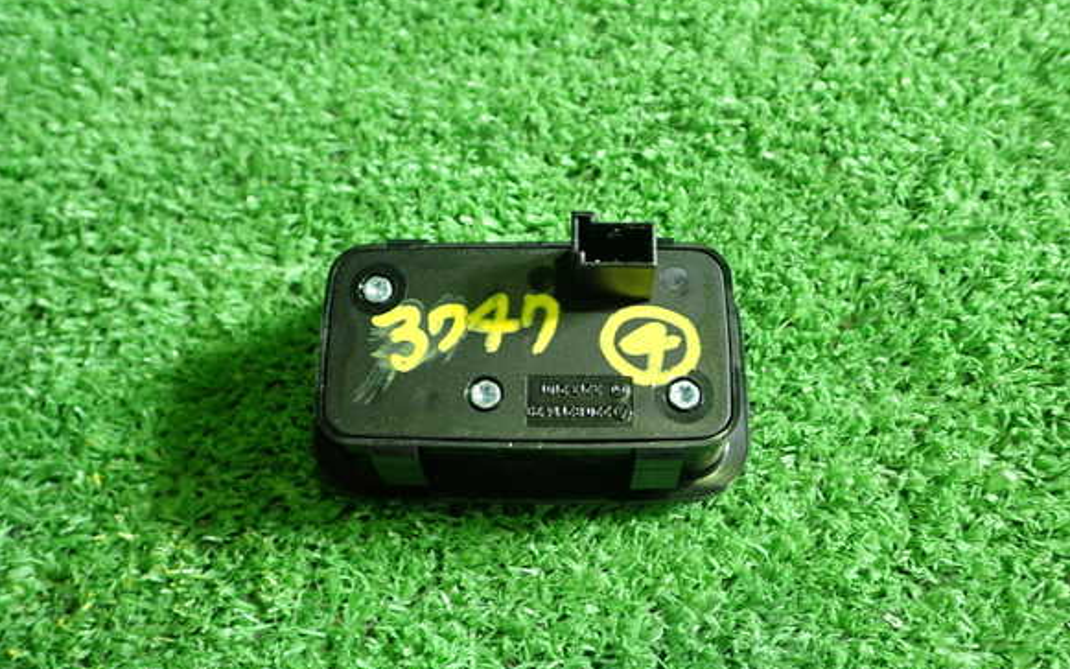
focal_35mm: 35
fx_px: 1021
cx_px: 519
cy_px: 359
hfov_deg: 55.3
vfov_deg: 36.3
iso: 250
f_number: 2.4
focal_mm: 5.79
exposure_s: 1/30
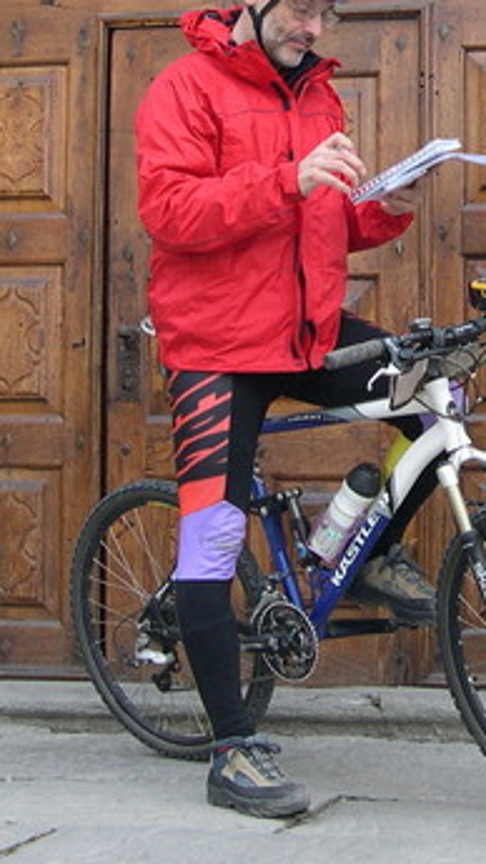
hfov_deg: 12.5
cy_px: 168
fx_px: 2200
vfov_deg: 21.9
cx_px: 438
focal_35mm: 96
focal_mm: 8
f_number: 2.8
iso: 100
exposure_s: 1/197
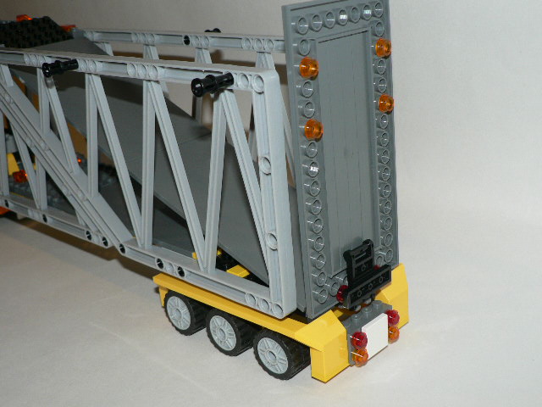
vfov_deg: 31.5
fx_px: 720
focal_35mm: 46
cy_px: 204
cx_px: 271
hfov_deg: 41.2
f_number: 2.8
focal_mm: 7.7
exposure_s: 1/60
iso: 100
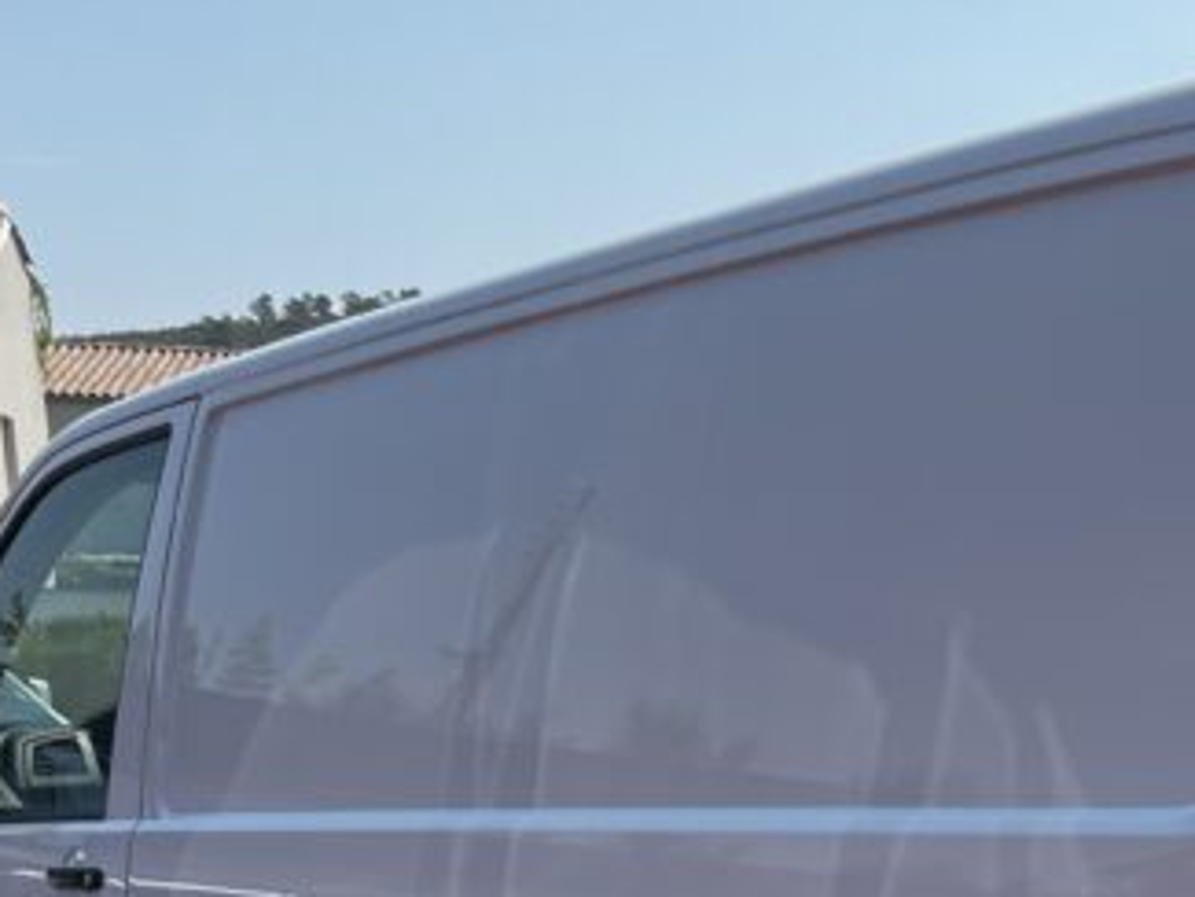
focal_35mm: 64
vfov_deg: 21.2
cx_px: 1140
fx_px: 2210
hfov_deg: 28.7
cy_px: 1096
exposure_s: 1/2222
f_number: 1.6
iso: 50
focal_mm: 5.1
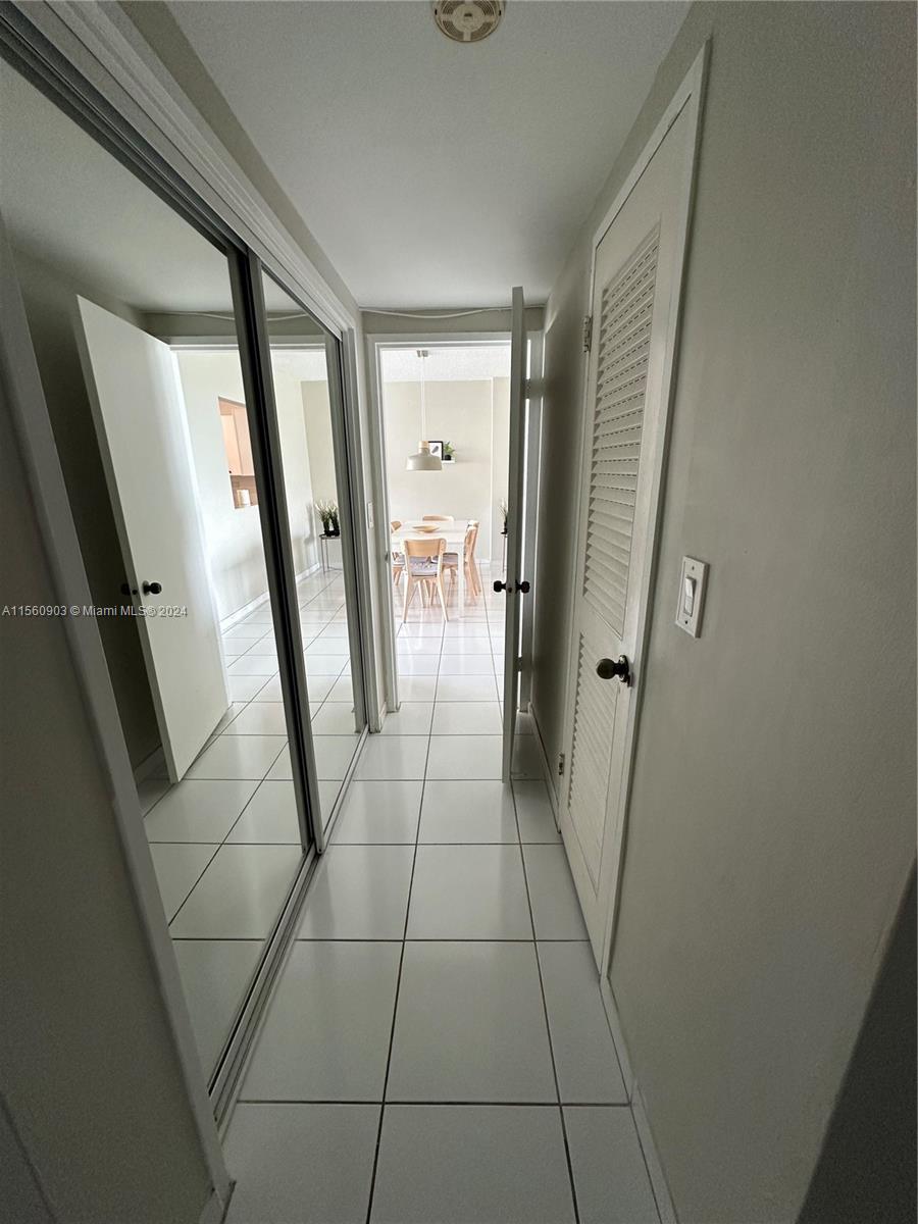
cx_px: 459
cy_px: 612
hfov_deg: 85.7
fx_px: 495
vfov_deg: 102.1
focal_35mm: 14
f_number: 2.2
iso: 200
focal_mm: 2.22
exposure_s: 1/120
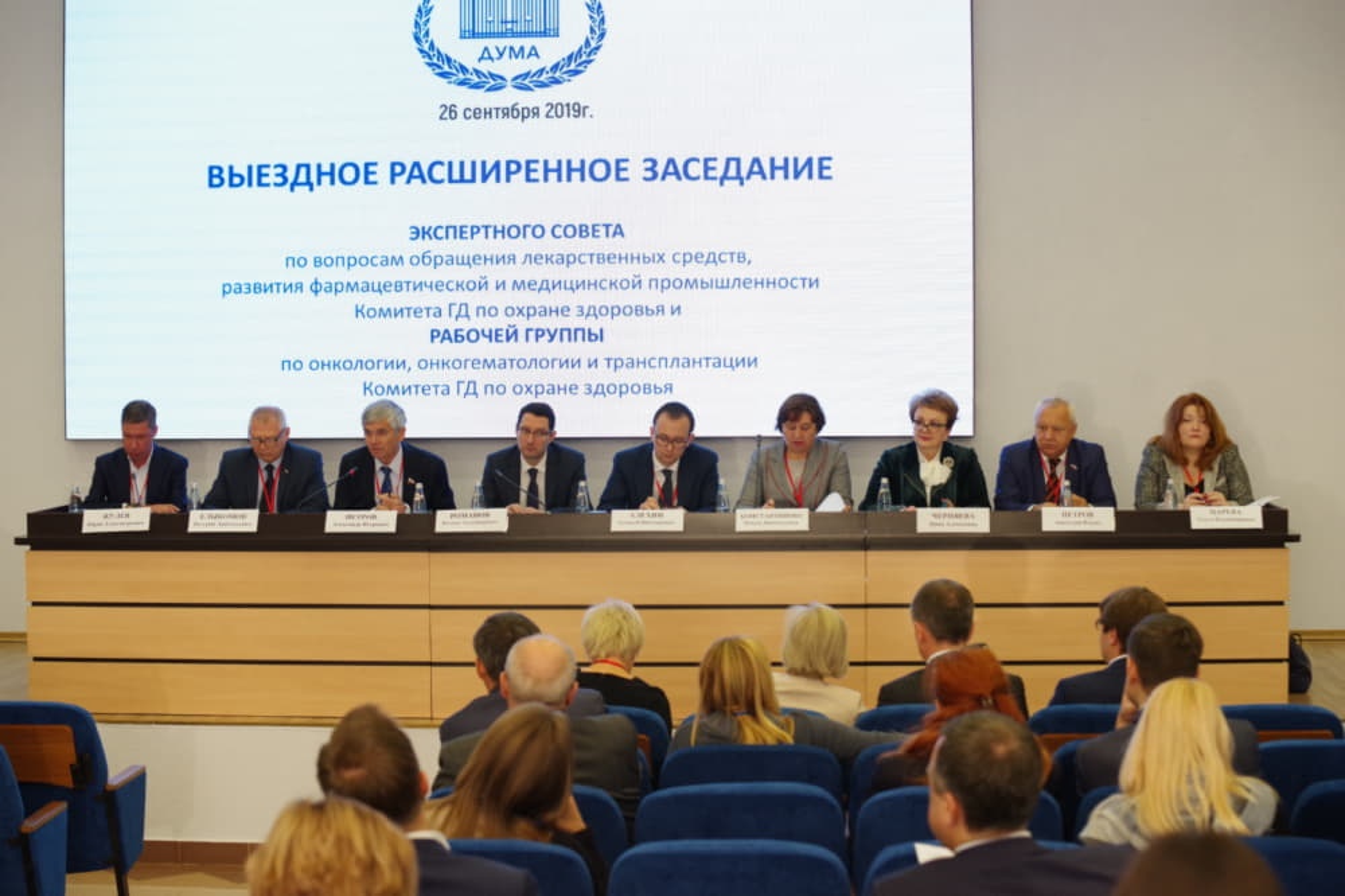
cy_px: 448
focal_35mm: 70
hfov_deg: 28.9
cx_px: 672
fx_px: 2614
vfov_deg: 19.4
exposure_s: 1/125
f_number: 5
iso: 1600
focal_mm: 70
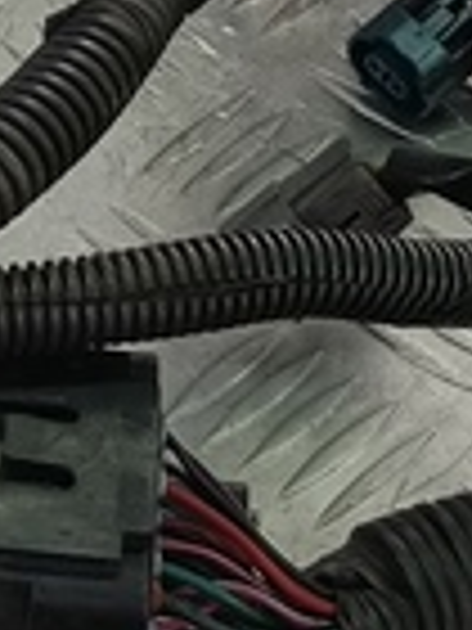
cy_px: -144
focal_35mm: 197
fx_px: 3582
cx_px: -193
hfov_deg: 7.4
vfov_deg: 9.9
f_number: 1.6
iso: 147
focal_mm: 4.11
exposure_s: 1/100
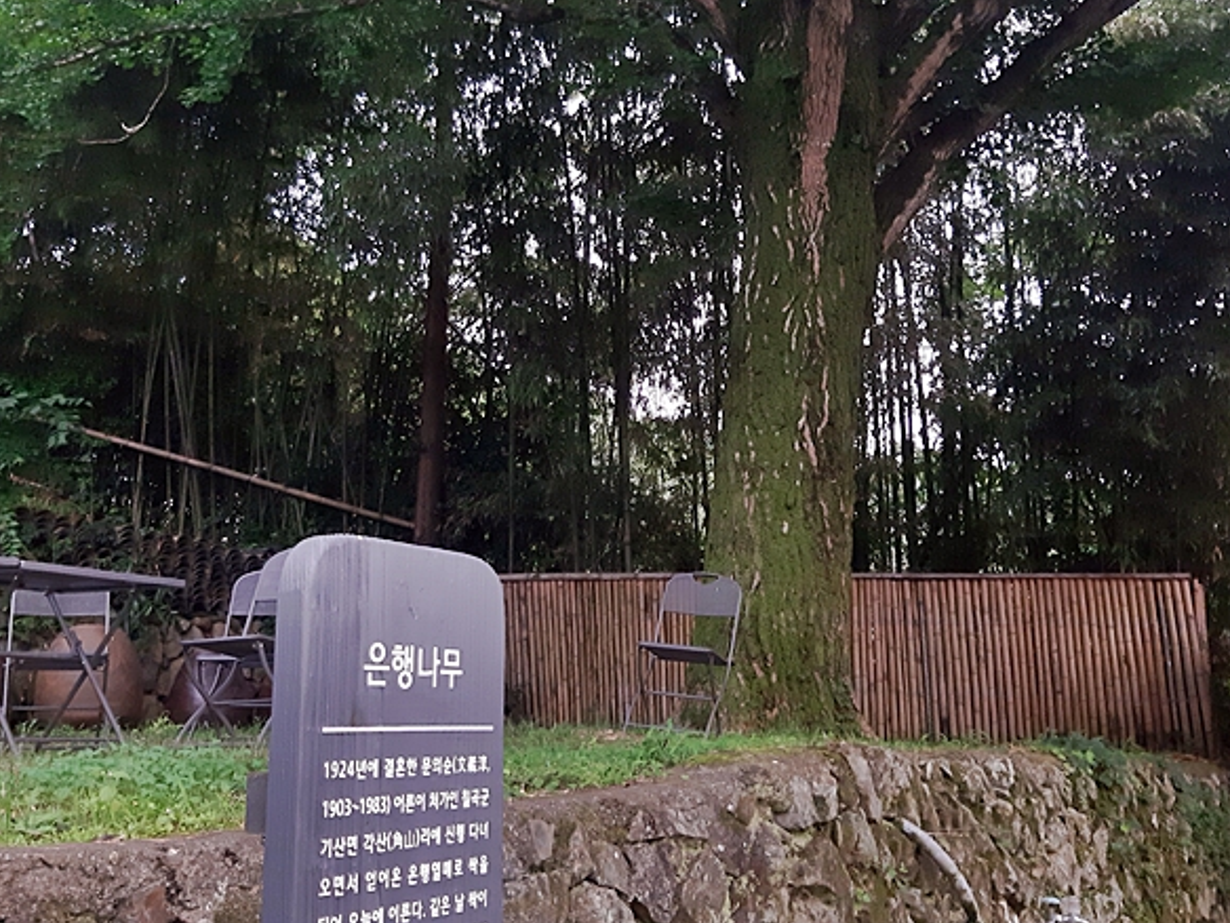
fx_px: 1315
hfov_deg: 50.1
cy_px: 388
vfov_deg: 38.6
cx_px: 609
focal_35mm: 37
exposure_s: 1/120
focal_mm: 3.93
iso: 100
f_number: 1.7
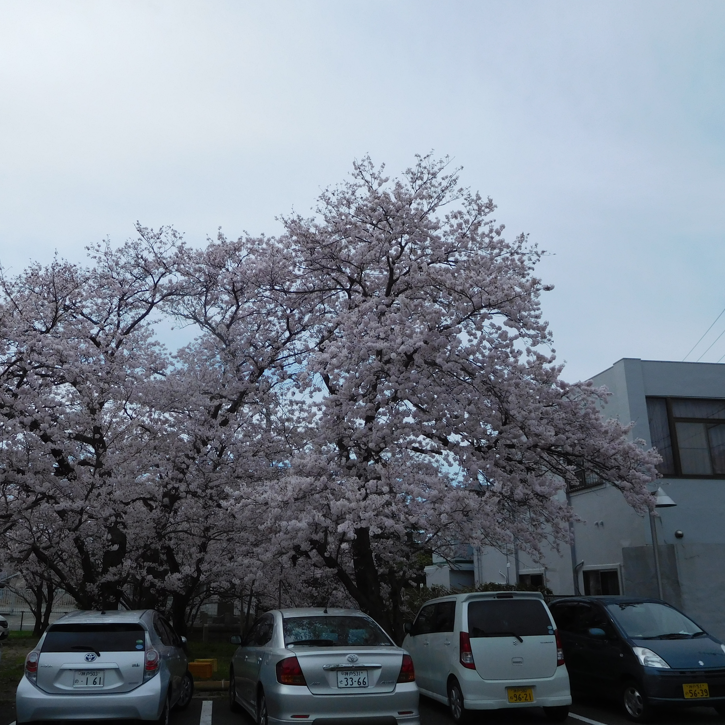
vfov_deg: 54.0
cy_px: 368
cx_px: 289
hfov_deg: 53.6
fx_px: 711
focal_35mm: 30
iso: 125
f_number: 6.8
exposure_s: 1/800
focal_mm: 4.5
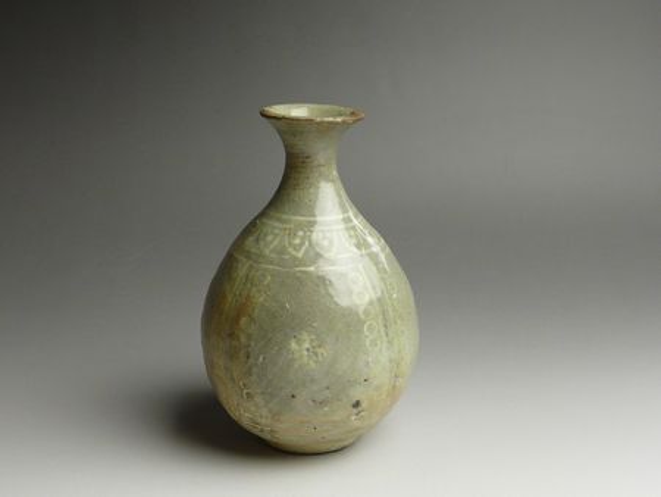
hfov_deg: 36.2
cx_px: 330
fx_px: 1013
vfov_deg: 27.5
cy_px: 248
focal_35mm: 53
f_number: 2.8
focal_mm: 5.5
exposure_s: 1/40
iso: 100
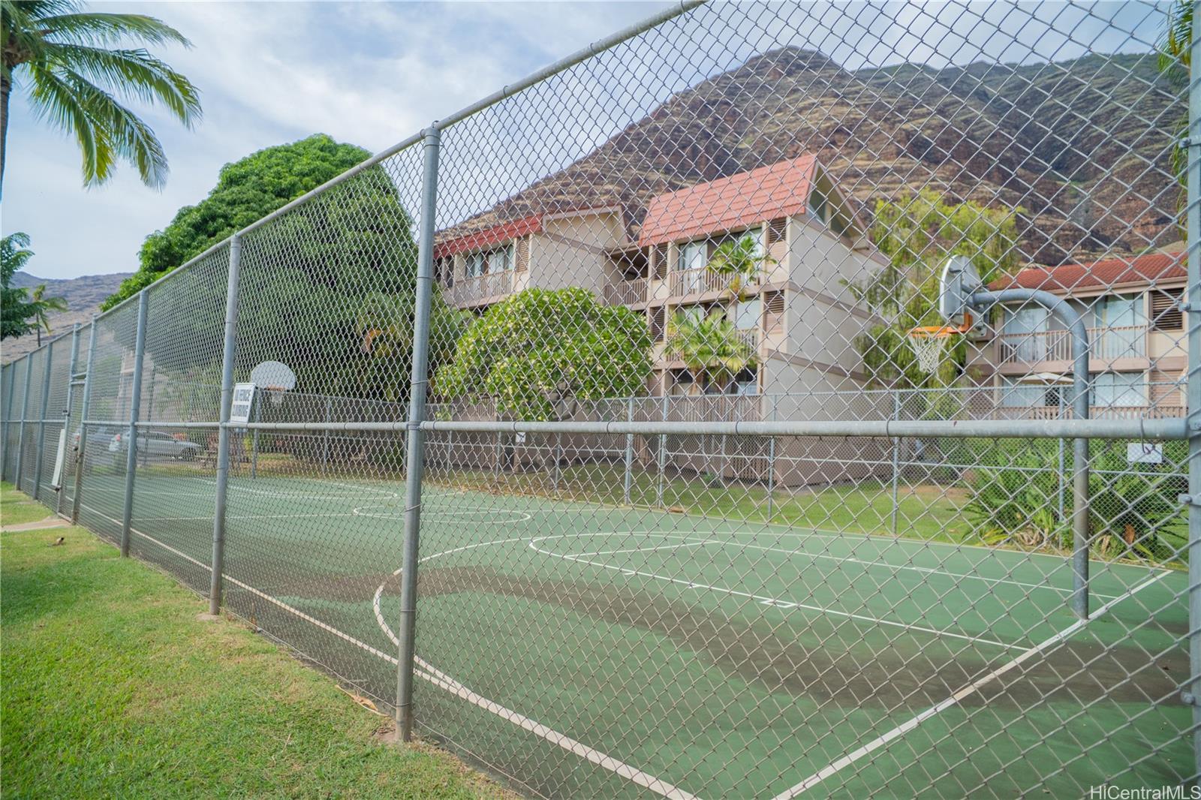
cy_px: 400
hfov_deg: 84.0
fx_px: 667
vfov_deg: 61.9
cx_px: 600
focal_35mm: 20
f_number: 2.8
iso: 800
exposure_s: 1/8000
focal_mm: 20
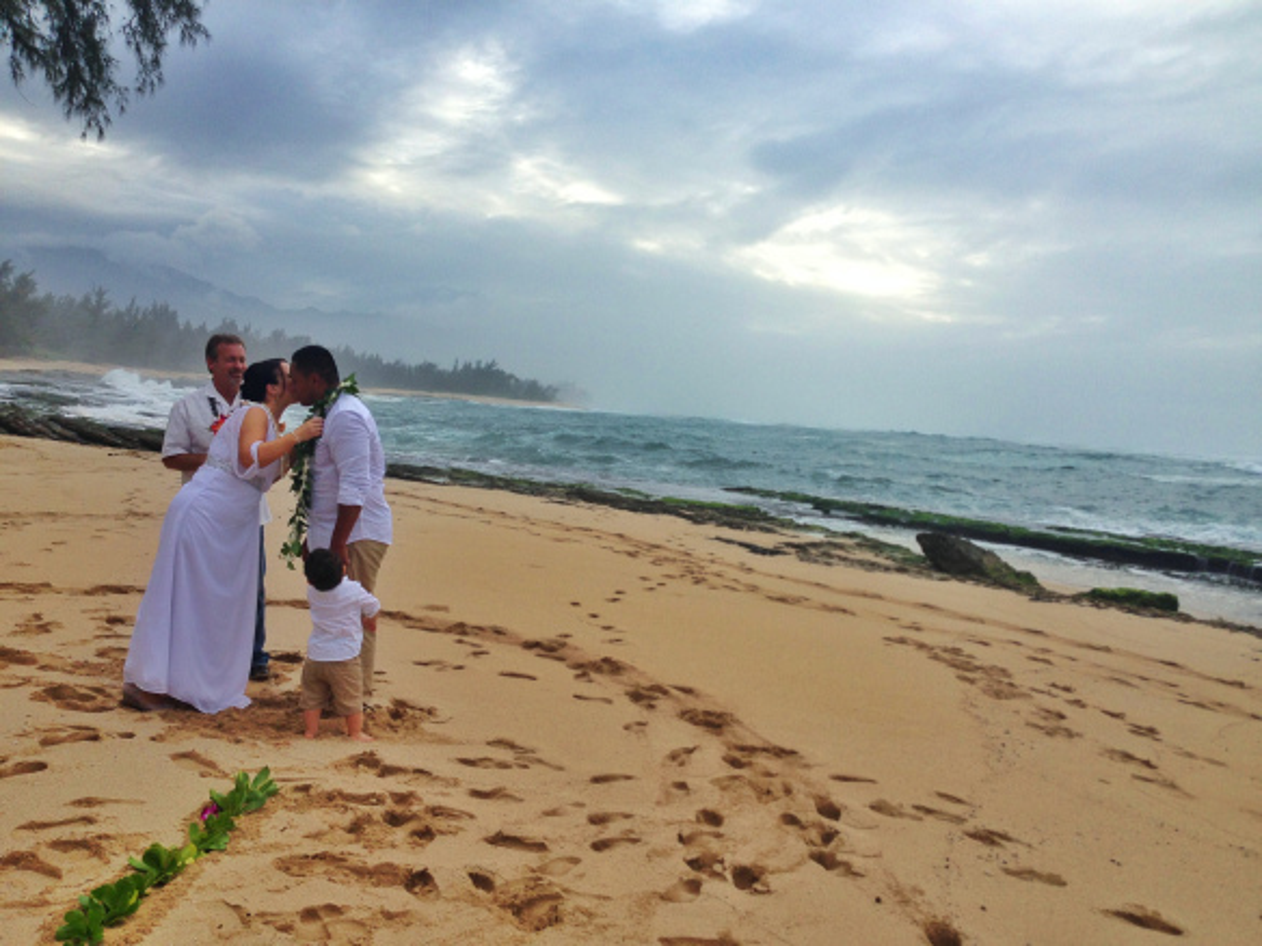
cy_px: 473
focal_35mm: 33
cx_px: 631
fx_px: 1203
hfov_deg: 55.4
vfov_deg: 42.9
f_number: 2.4
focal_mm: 4.13
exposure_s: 1/531
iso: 50
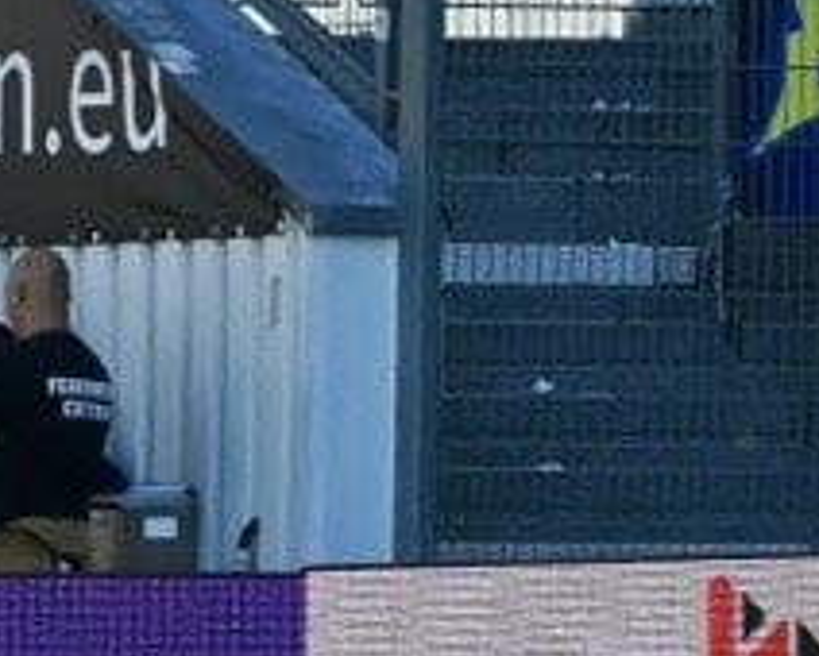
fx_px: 30181
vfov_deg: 1.2
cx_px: 1889
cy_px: -588
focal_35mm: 1244
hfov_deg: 1.6
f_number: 13
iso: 4000
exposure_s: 1/1600
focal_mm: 220
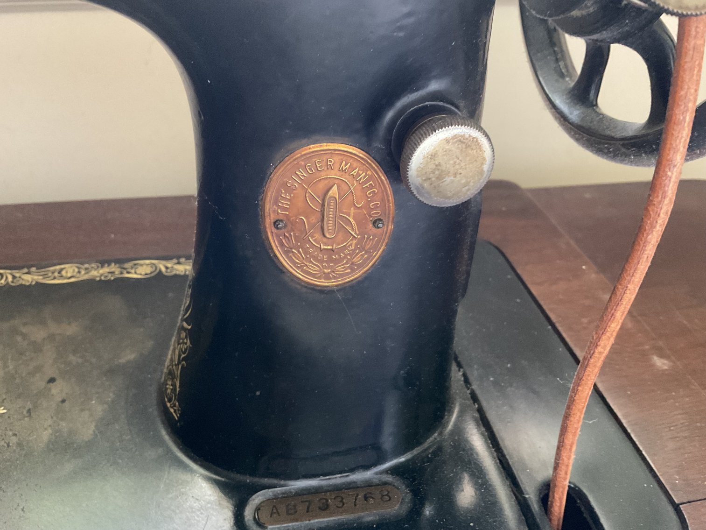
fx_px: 592
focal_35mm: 29
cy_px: 265
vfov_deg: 48.2
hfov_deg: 61.7
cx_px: 353
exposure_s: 1/30
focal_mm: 3
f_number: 1.8
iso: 400
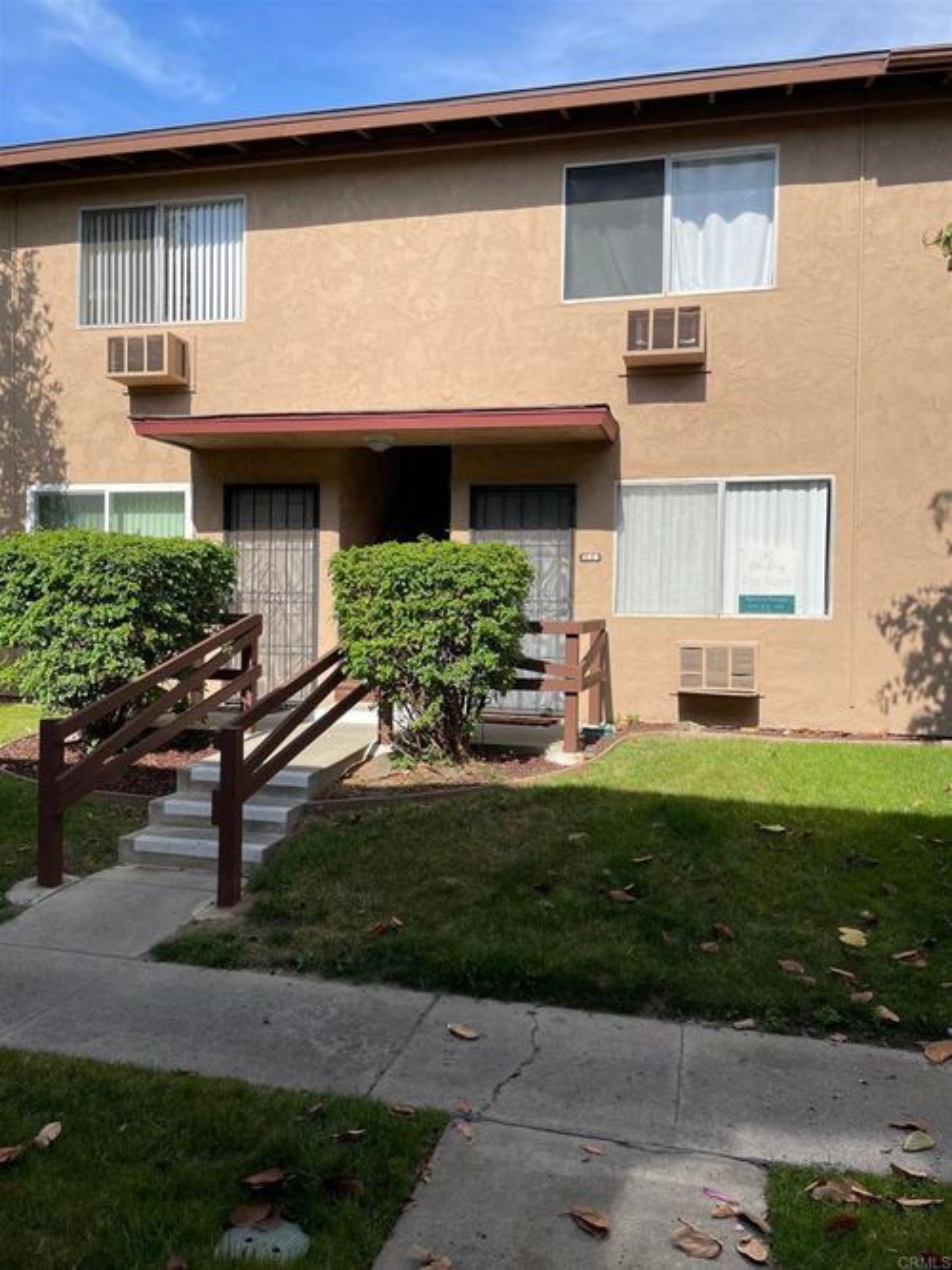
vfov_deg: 67.3
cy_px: 635
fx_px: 954
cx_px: 476
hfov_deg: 53.0
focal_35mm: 26
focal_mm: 4.2
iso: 32
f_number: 1.6
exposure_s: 1/2882
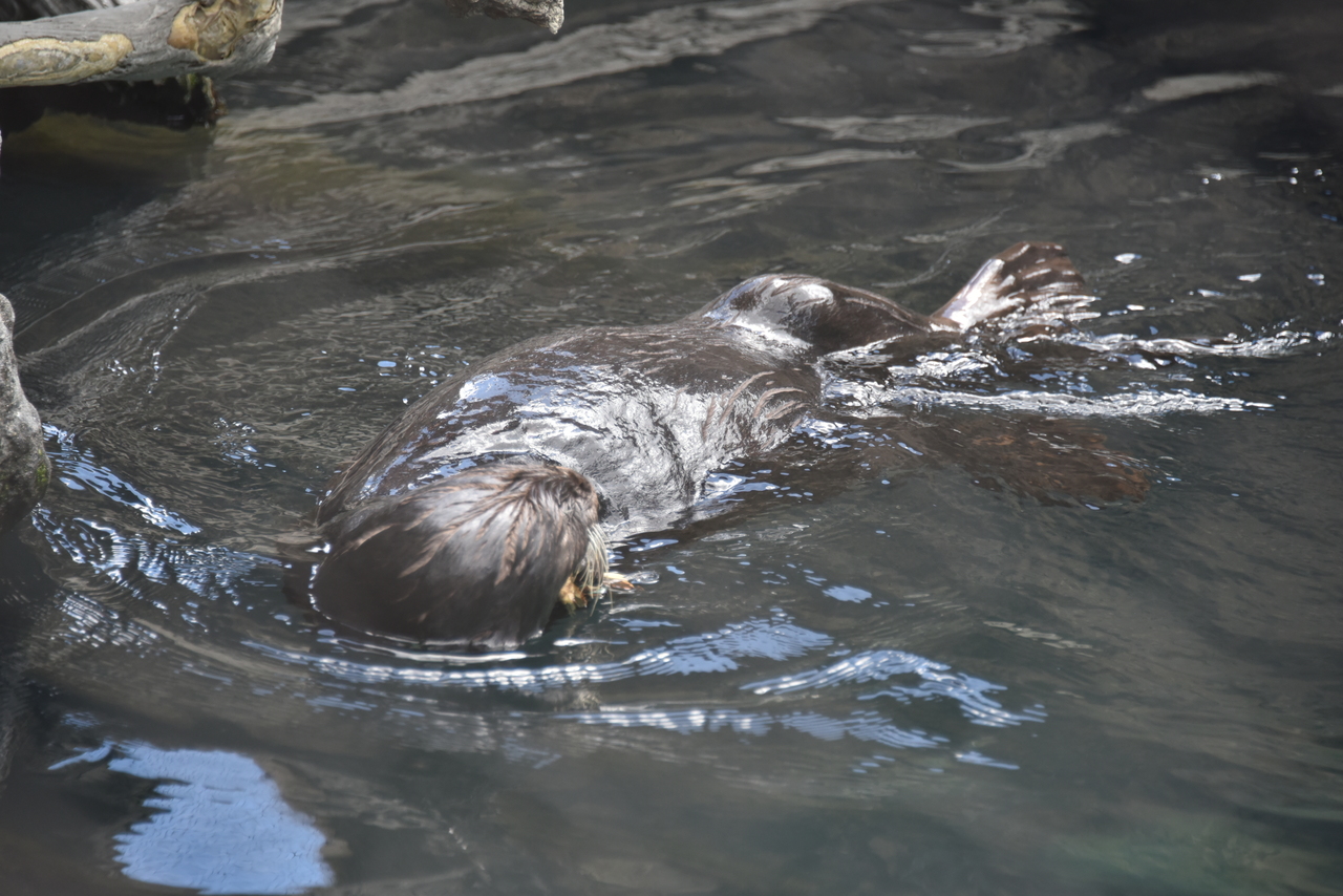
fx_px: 7835
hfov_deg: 9.8
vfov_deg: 6.5
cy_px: 448
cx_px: 672
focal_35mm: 210
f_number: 5.6
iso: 1100
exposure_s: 1/500
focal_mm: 210
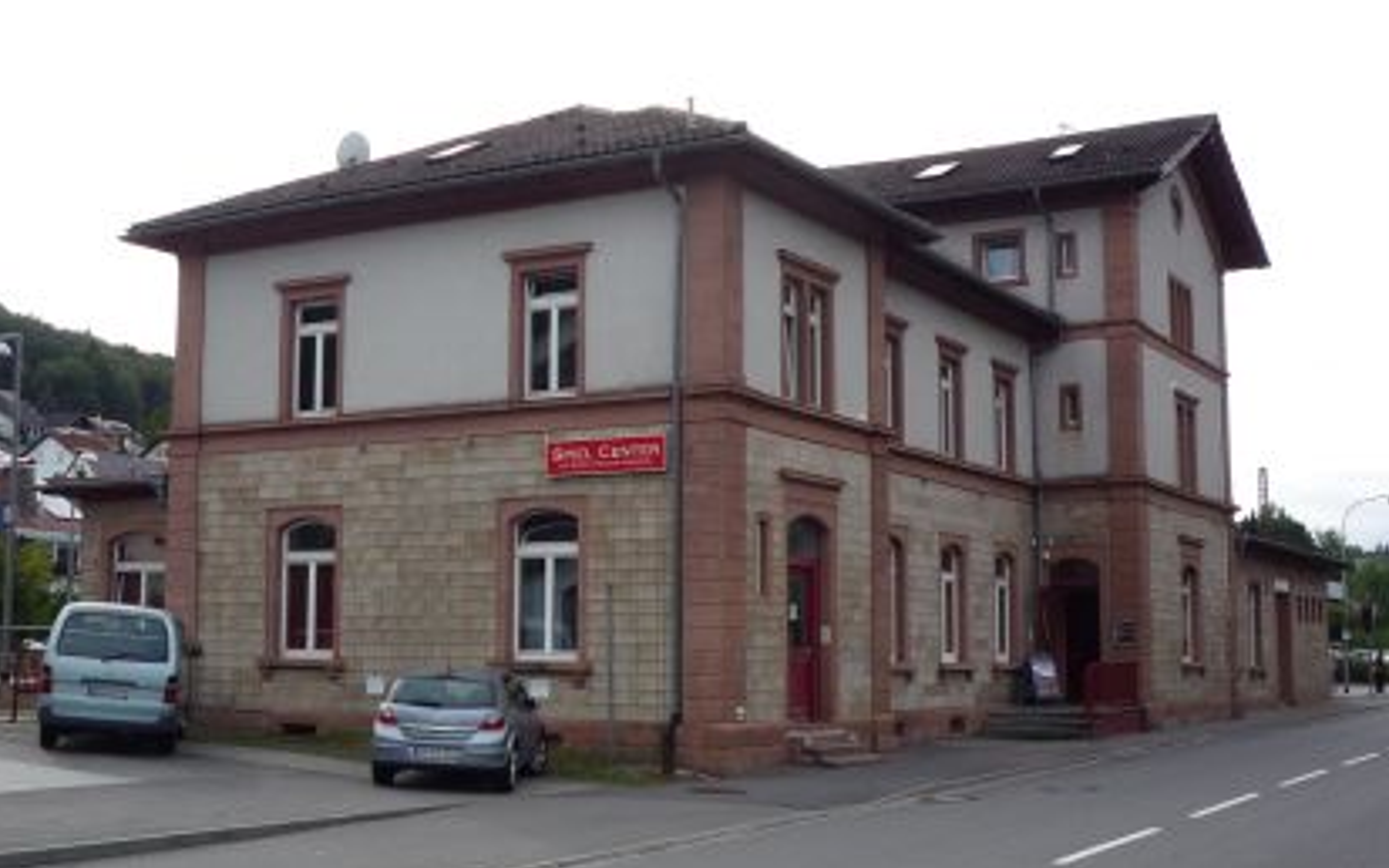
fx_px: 1817
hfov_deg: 41.8
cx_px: 612
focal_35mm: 48
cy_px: 437
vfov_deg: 26.9
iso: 100
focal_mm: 5.2
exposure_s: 1/320
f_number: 4
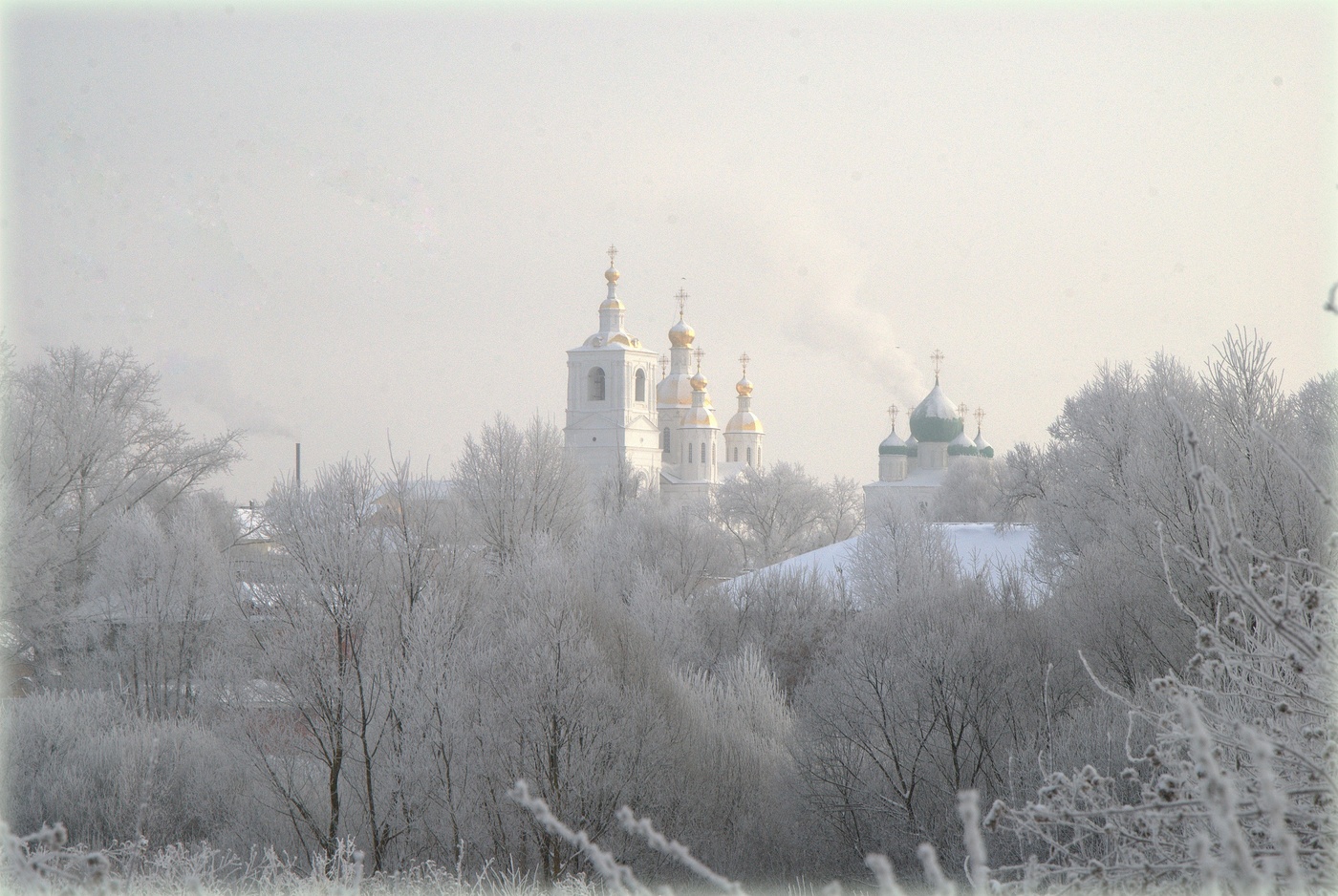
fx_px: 5137
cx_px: 669
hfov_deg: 14.8
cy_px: 448
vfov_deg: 10.0
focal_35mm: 138
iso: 200
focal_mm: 92
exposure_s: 1/250
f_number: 10
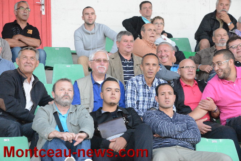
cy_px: 80
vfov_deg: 10.2
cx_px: 120
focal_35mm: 135
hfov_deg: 15.2
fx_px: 904
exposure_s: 1/250
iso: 6400
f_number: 10
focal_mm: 135
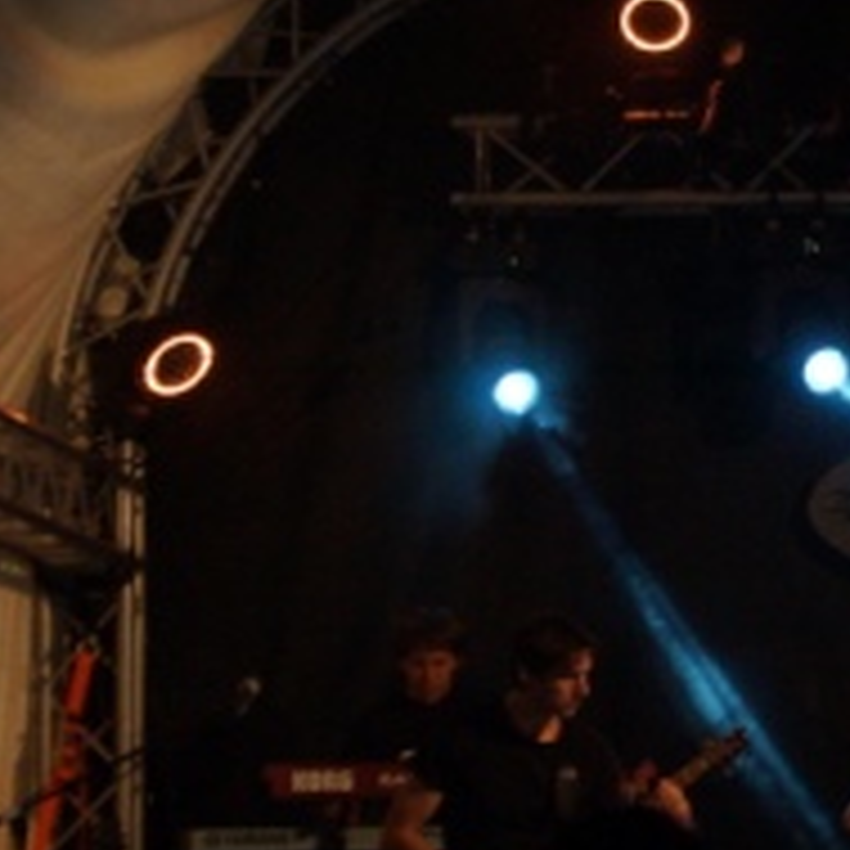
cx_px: 998
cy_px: 414
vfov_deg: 8.3
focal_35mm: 211
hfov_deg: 8.2
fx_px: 5862
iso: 3200
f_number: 5
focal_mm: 70
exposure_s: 1/60
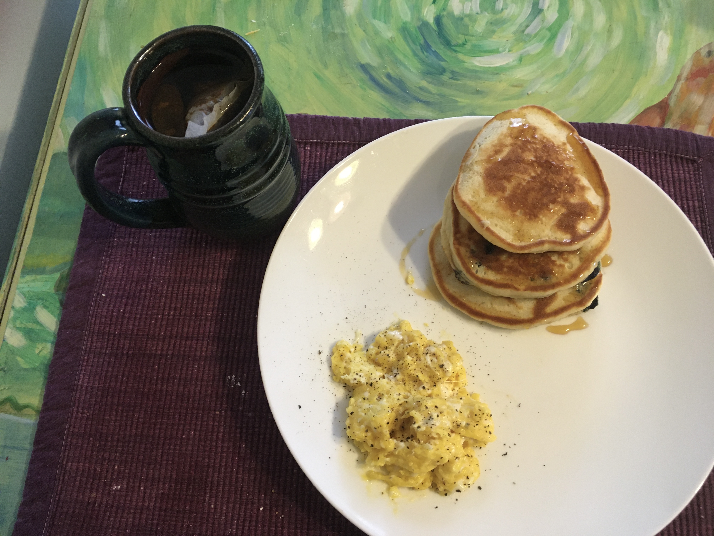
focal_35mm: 29
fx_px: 598
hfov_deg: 61.7
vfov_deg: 48.2
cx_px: 357
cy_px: 268
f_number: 2.2
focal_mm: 4.15
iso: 125
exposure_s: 1/30
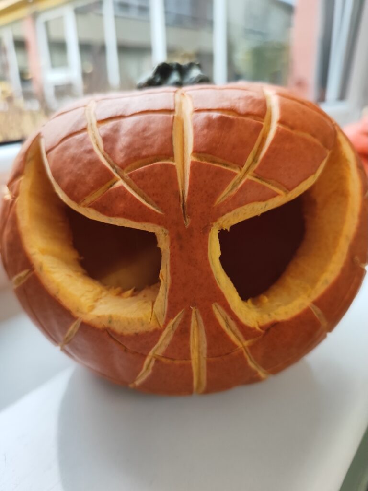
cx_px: 184
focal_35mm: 23
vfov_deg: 73.9
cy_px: 246
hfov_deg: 58.9
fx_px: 326
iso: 400
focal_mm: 6.14
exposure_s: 1/100
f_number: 1.65
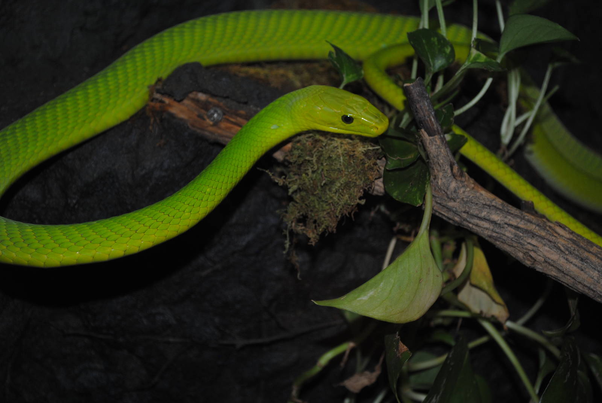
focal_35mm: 72
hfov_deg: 28.0
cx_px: 301
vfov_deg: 19.0
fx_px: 1205
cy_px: 202
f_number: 5.3
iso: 200
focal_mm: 48
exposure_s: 1/60
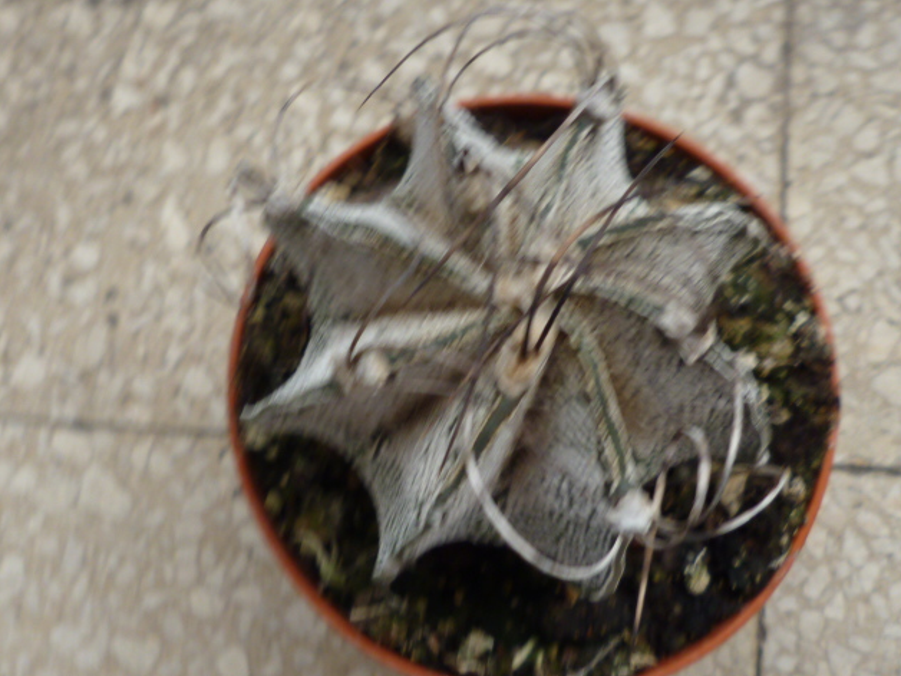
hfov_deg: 36.2
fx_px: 1380
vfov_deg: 27.5
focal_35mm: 53
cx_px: 458
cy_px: 342
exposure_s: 1/50
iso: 80
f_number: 2.9
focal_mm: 4.7
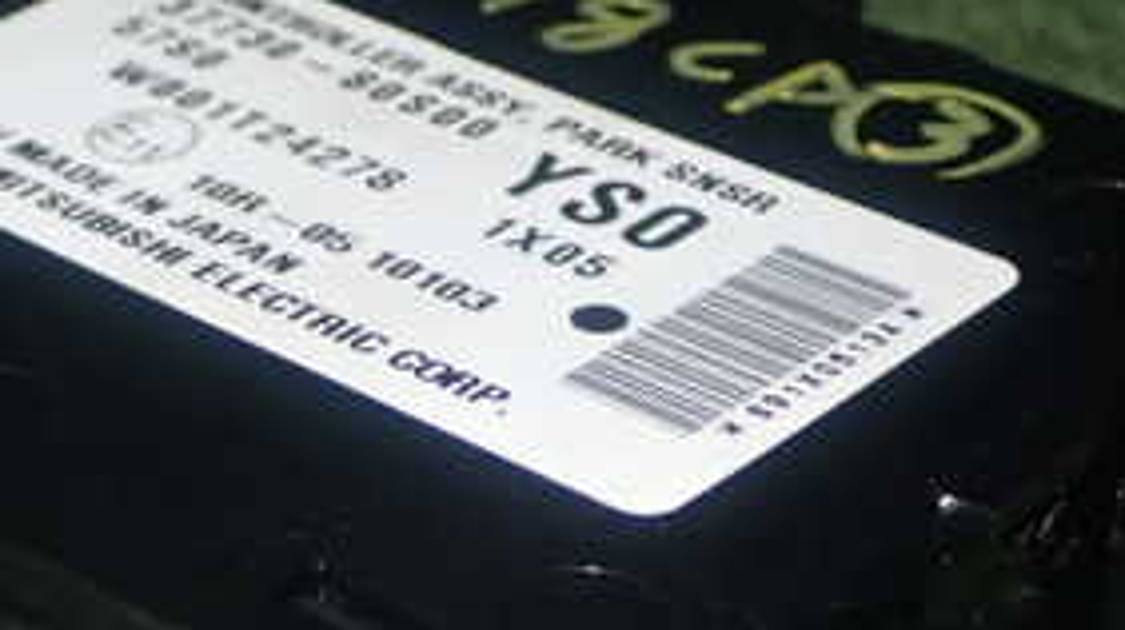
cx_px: 367
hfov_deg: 18.4
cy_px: 638
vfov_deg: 10.3
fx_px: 3457
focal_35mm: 116
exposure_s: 1/50
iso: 400
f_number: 9
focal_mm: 9.01
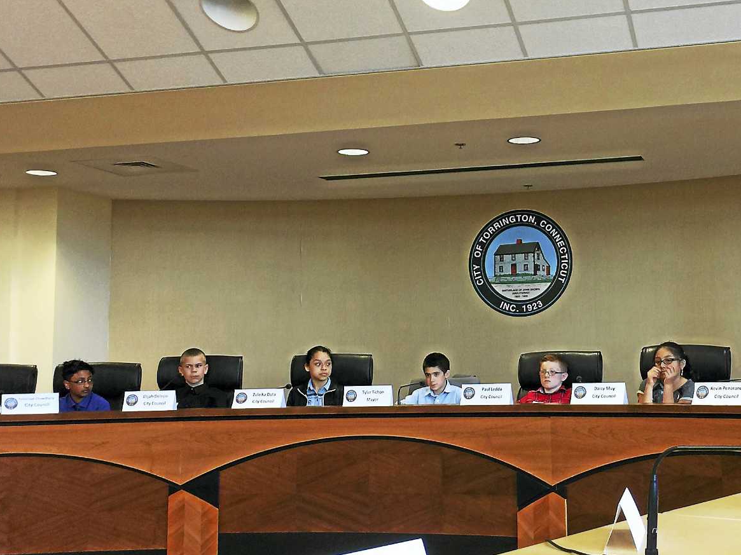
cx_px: 531
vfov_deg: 28.5
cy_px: 240
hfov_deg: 36.8
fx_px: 1091
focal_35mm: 51
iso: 32
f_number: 2.2
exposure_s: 1/15
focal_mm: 4.15
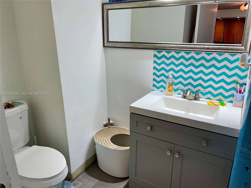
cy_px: 94
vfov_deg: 53.1
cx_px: 126
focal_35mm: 26
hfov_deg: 67.3
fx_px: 189
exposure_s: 1/120
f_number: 1.6
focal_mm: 5.1
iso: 80
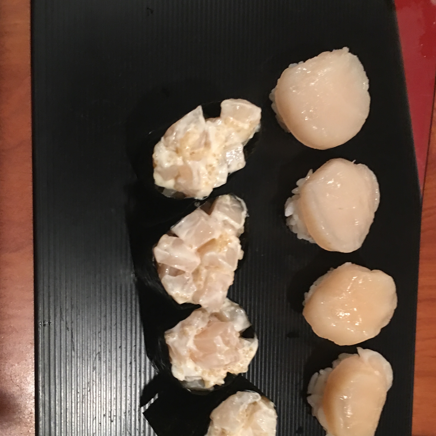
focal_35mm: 35
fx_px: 499
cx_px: 215
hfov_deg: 47.2
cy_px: 262
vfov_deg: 46.9
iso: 64
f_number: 2.2
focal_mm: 4.15
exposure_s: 1/4
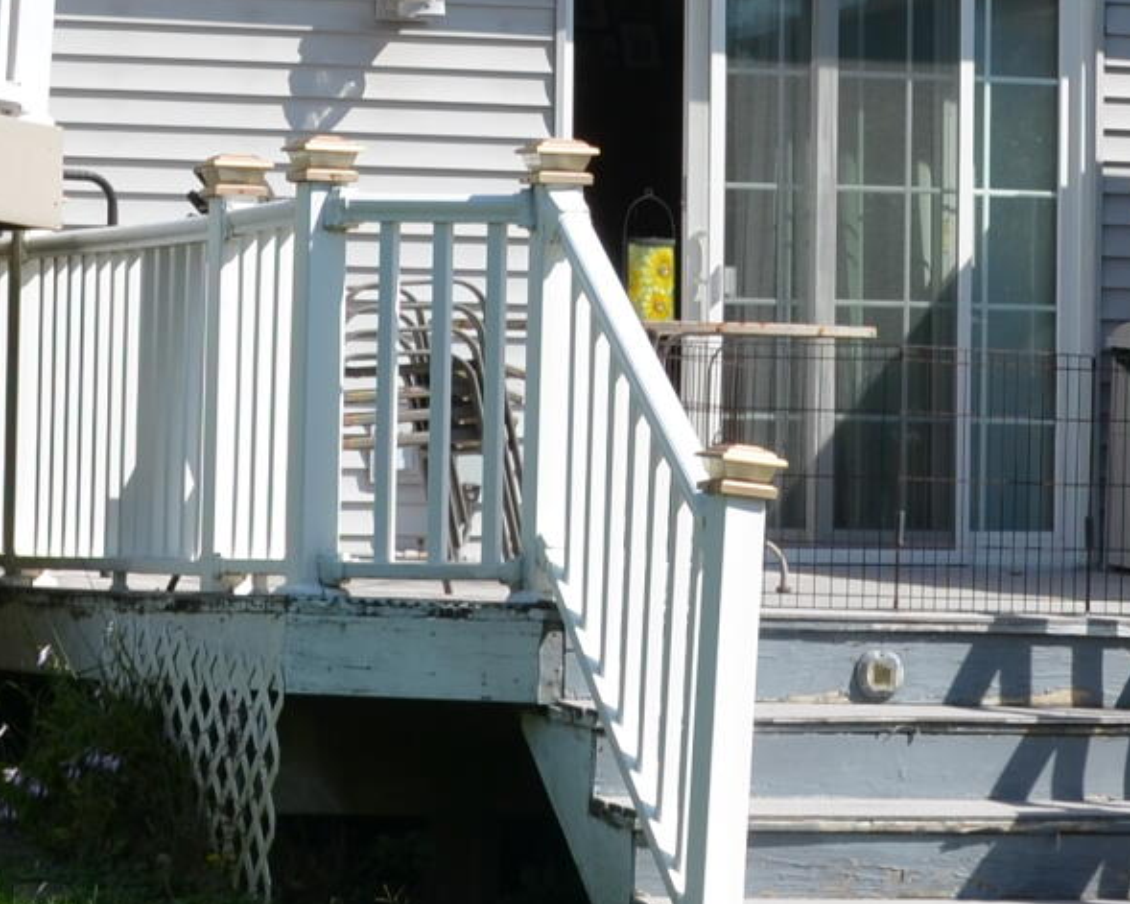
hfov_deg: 10.4
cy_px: 166
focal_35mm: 186
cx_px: 719
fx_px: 6219
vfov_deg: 8.3
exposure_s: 1/250
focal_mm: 26
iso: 125
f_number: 8
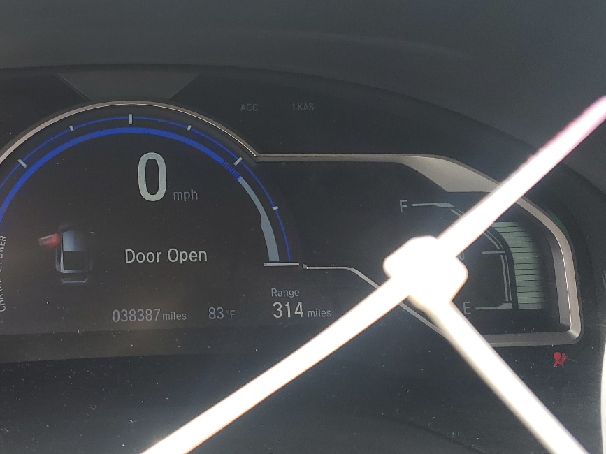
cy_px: 198
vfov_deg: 30.2
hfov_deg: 38.6
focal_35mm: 48
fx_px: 840
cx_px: 150
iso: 50
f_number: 1.5
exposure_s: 1/286
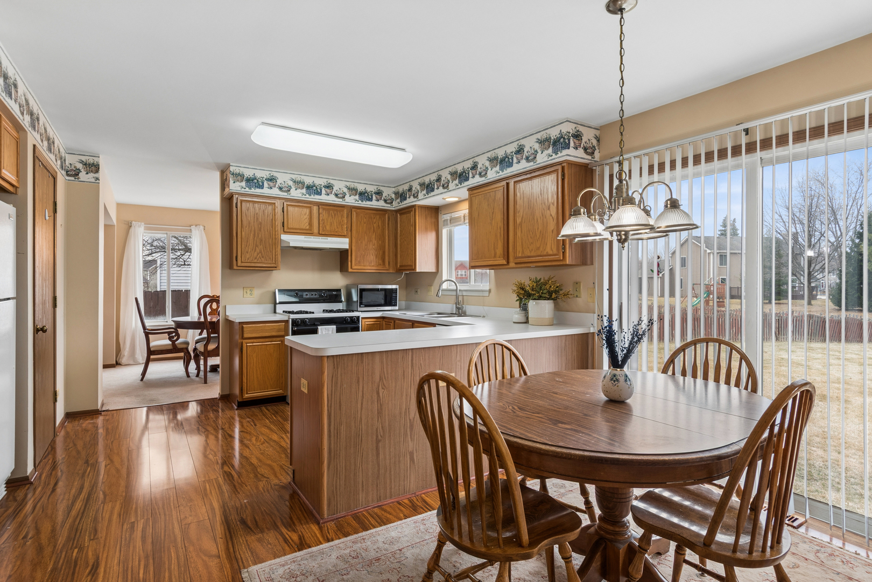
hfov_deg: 90.0
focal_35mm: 18
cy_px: 291
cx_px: 436
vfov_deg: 67.4
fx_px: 436
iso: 320
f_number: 8
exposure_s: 1/15
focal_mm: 12
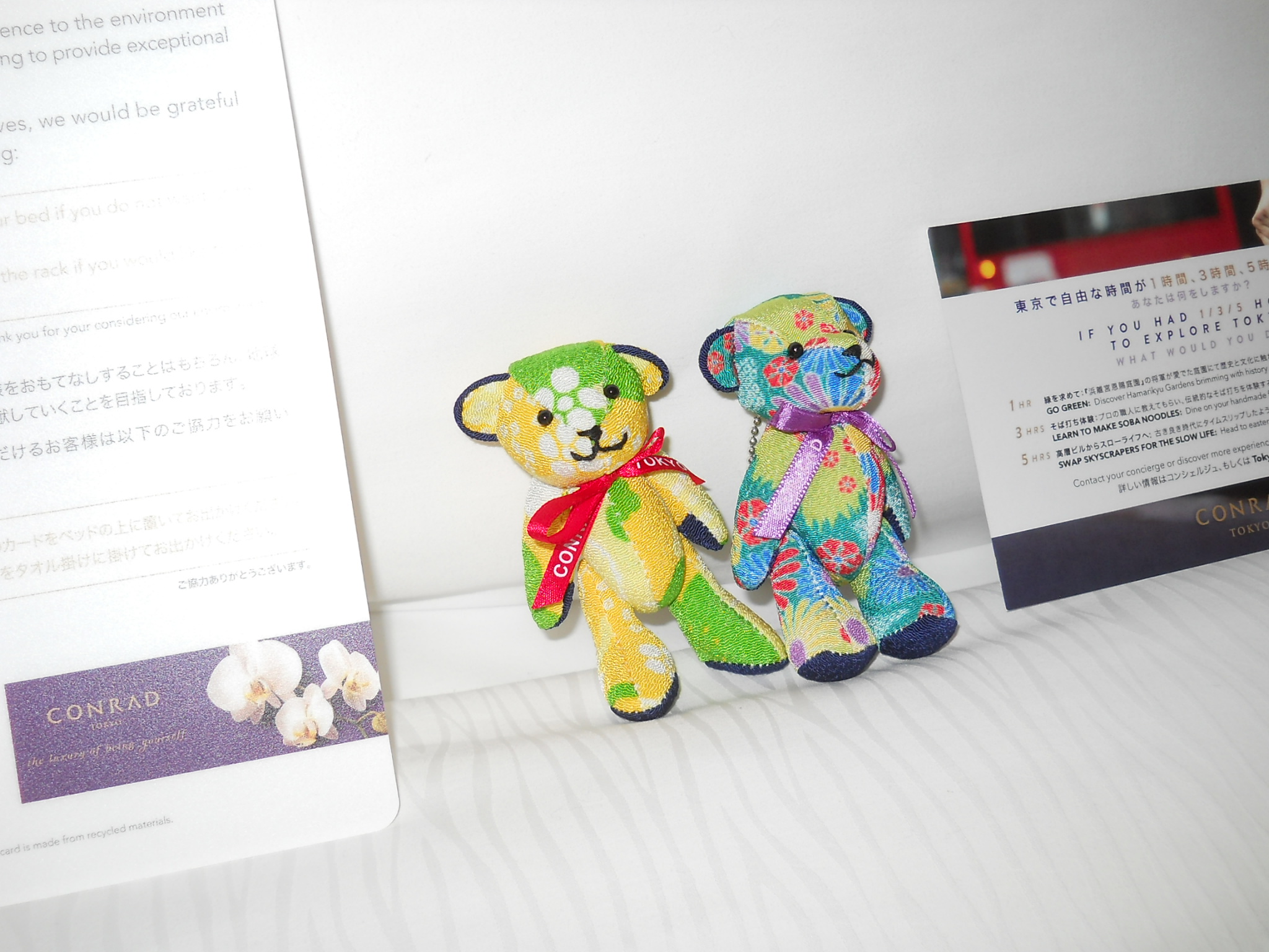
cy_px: 476
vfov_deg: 35.1
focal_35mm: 41
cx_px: 634
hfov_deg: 45.8
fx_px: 1503
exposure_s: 1/30
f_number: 3.1
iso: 80
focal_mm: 6.72
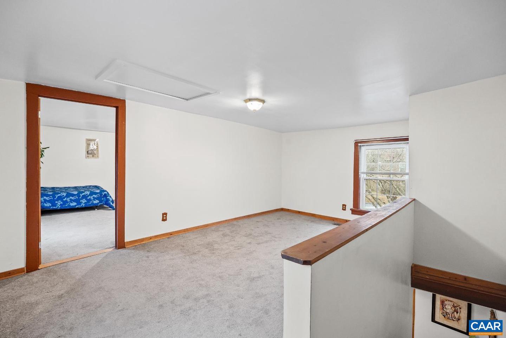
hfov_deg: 96.7
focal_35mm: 16
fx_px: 225
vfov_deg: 73.8
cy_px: 169
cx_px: 253
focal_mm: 16
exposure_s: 1/3
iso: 1250
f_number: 8
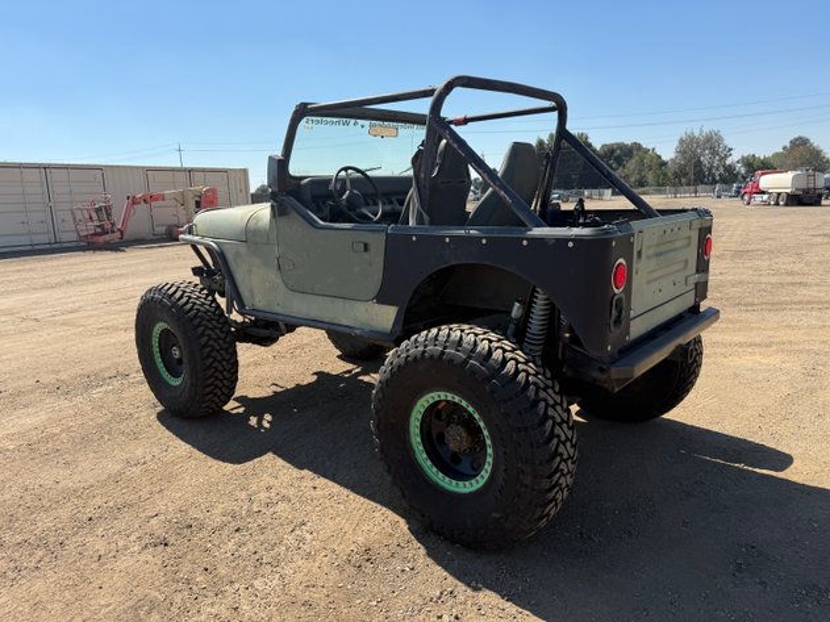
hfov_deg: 71.6
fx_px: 575
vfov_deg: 56.8
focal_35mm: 24
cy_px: 311
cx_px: 415
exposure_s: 1/4167
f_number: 1.78
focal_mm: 6.76
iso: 80
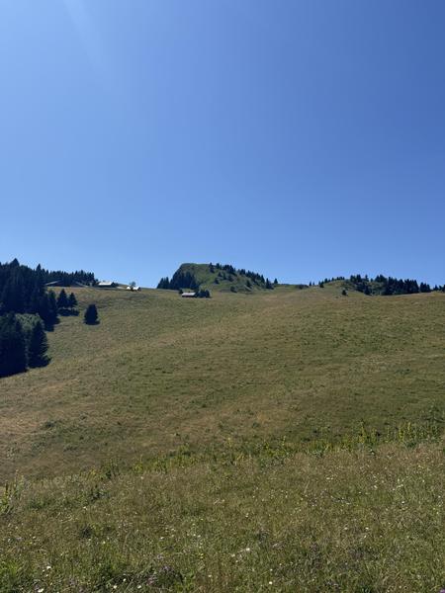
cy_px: 296
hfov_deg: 56.8
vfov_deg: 71.6
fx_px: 411
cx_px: 222
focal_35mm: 24
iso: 80
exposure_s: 1/7353
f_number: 1.78
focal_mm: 6.76
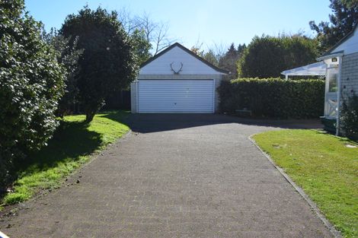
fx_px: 298
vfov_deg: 43.6
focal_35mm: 30
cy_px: 119
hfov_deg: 61.9
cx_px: 179
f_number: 8
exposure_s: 1/250
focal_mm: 20
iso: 125
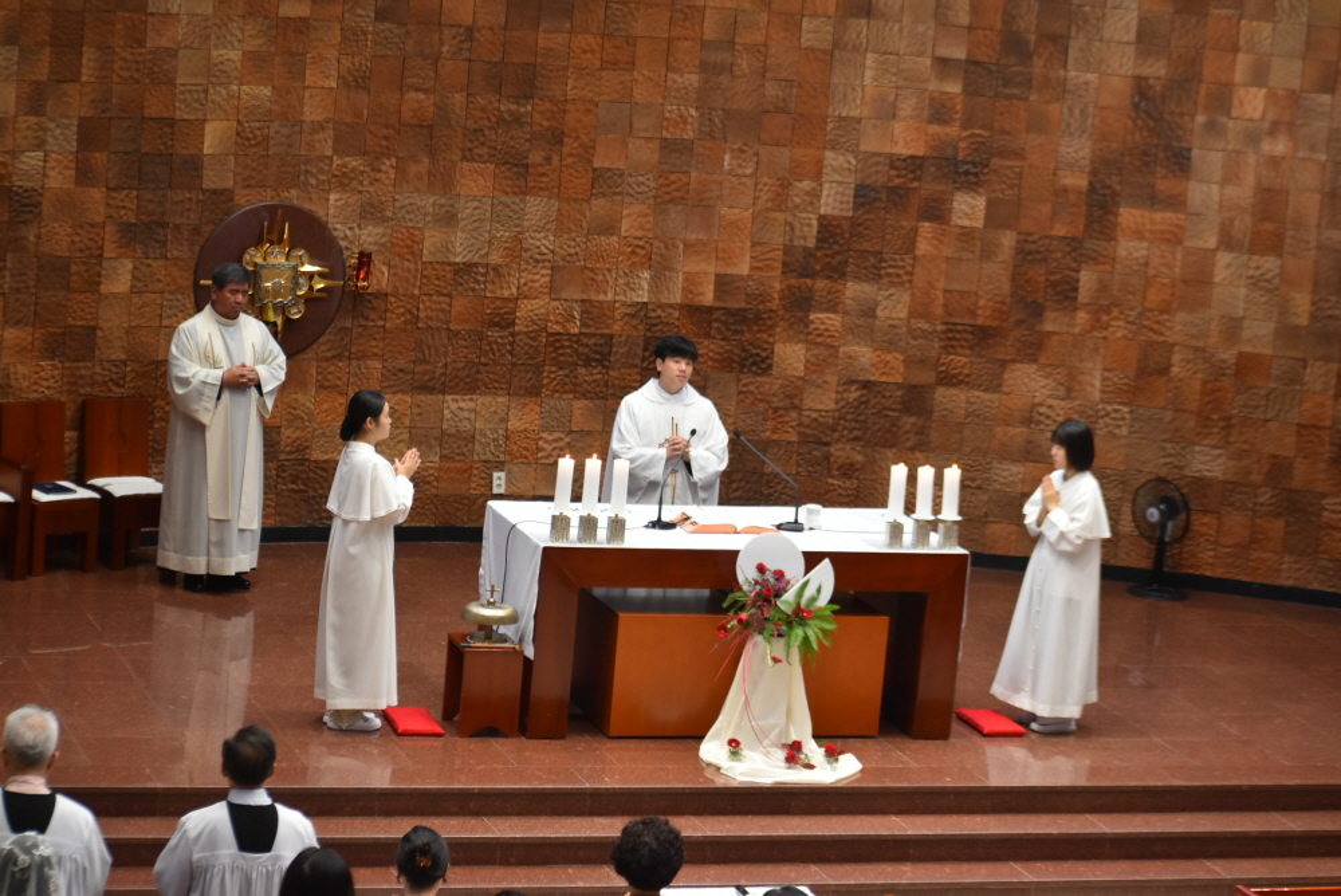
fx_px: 3913
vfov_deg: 13.1
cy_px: 448
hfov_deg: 19.4
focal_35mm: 105
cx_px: 670
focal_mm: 70
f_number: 4.5
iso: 900
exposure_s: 1/60
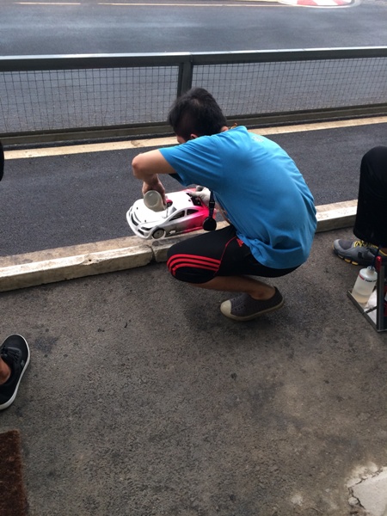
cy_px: 258
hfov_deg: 46.8
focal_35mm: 30
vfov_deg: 60.0
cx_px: 194
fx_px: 447
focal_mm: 4.12
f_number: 2.2
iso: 50
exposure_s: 1/30
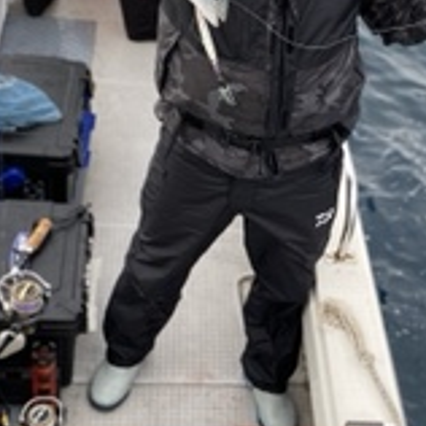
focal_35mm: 58
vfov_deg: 29.5
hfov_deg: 29.3
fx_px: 808
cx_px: 288
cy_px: 224
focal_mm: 4.25
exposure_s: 1/161
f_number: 1.8
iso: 32
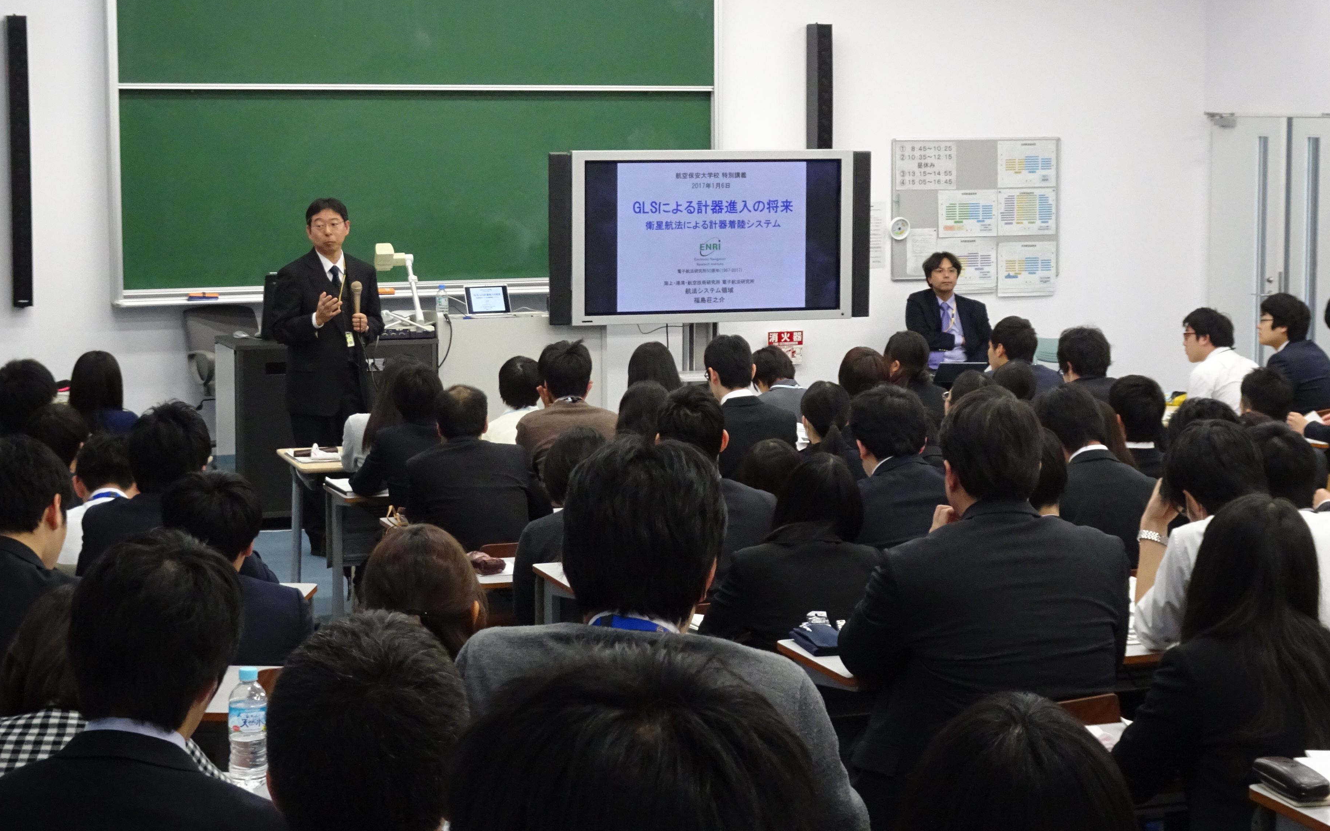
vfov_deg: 19.7
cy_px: 343
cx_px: 666
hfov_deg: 31.1
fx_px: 2392
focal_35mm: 66
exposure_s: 1/80
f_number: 4.5
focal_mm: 10.59
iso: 800
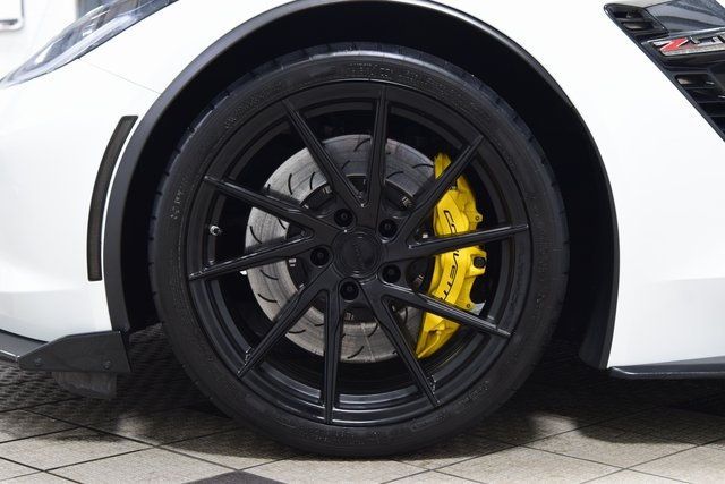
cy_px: 242
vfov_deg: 18.9
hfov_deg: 28.1
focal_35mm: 72
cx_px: 362
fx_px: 1450
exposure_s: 1/15
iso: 1000
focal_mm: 48
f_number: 6.3
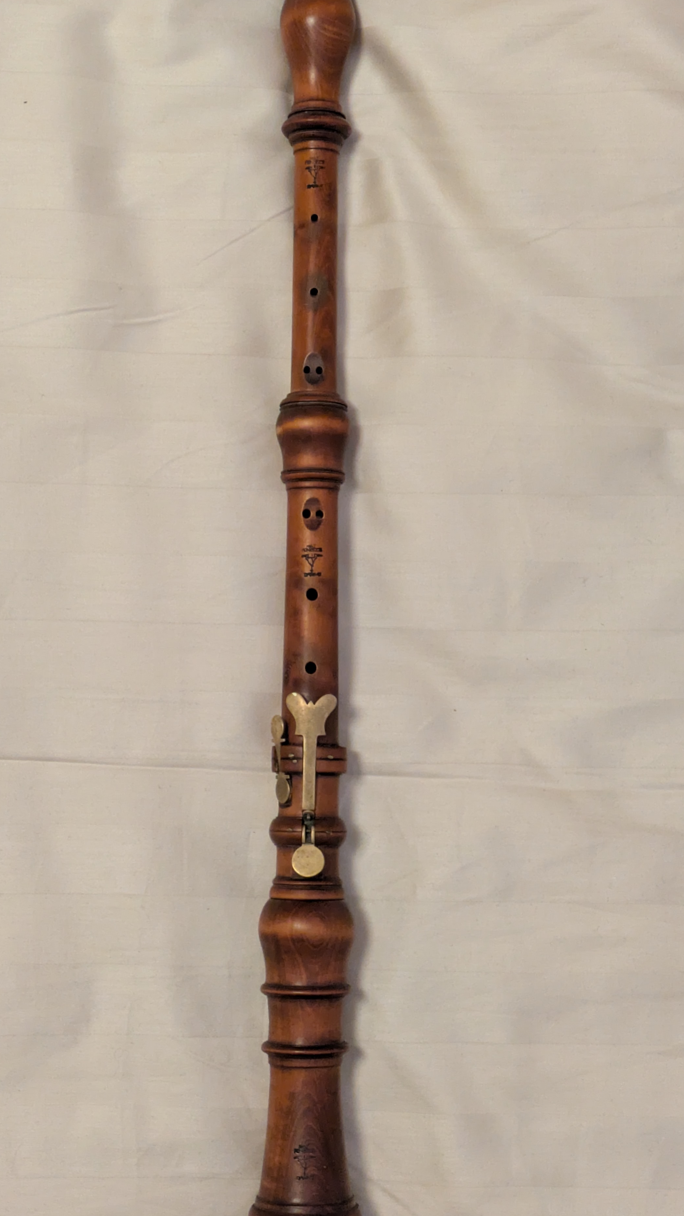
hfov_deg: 17.5
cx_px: 307
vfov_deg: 30.6
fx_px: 2225
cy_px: 578
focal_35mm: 69
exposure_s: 1/25
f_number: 1.89
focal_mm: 5.43
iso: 402
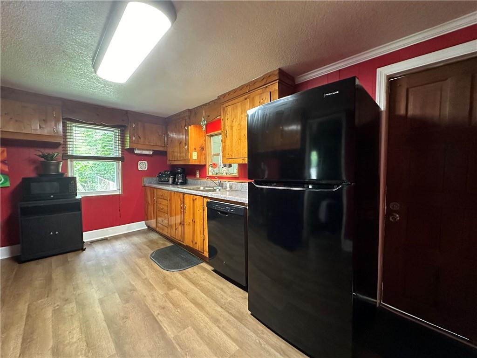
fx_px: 193
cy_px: 179
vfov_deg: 85.7
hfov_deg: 102.1
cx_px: 238
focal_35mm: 14
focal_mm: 2.22
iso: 1000
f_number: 2.2
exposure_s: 1/60
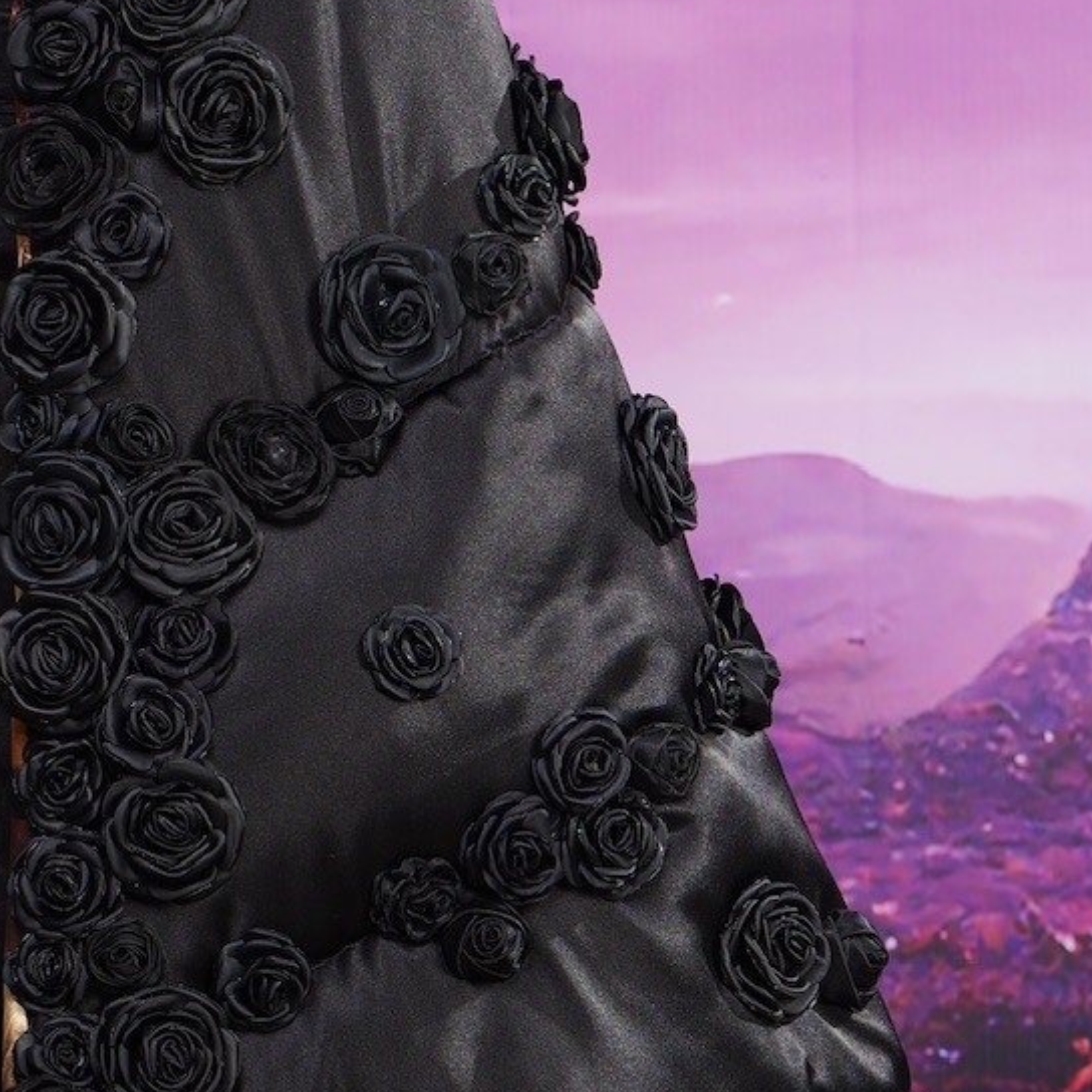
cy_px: 717
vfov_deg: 5.7
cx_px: 116
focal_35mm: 306
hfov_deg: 5.7
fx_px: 10921
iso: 100
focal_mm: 85
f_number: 4.5
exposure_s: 1/160
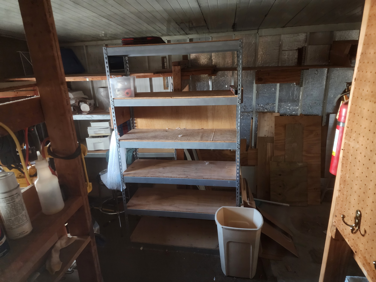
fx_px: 250
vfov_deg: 58.9
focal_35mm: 23
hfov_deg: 73.9
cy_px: 141
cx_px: 188
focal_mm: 6.4
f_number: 1.8
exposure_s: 1/24
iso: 640
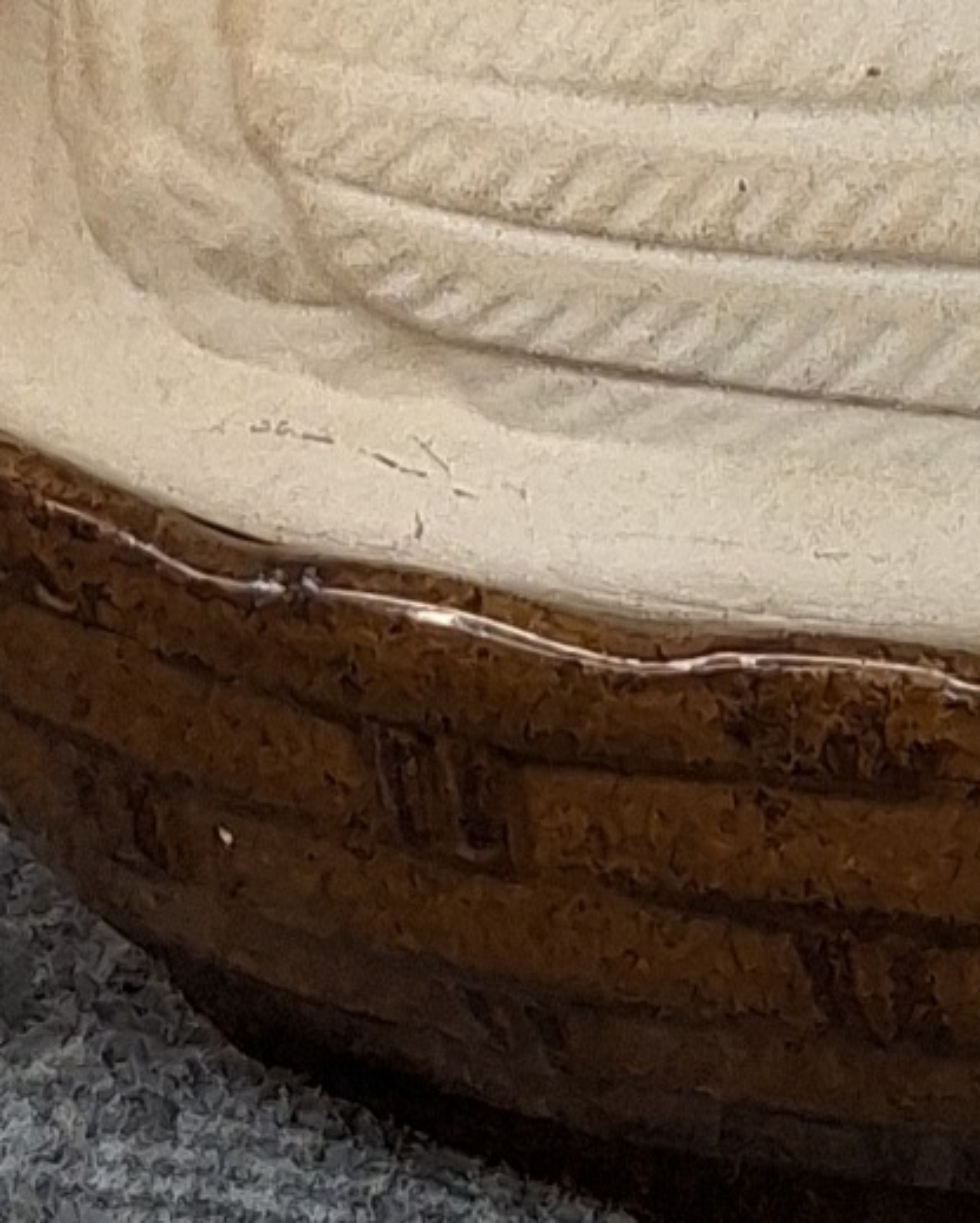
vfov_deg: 12.6
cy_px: -366
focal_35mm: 148
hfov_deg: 10.3
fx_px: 5361
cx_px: 1228
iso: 200
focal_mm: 3.08
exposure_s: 1/60.2
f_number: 2
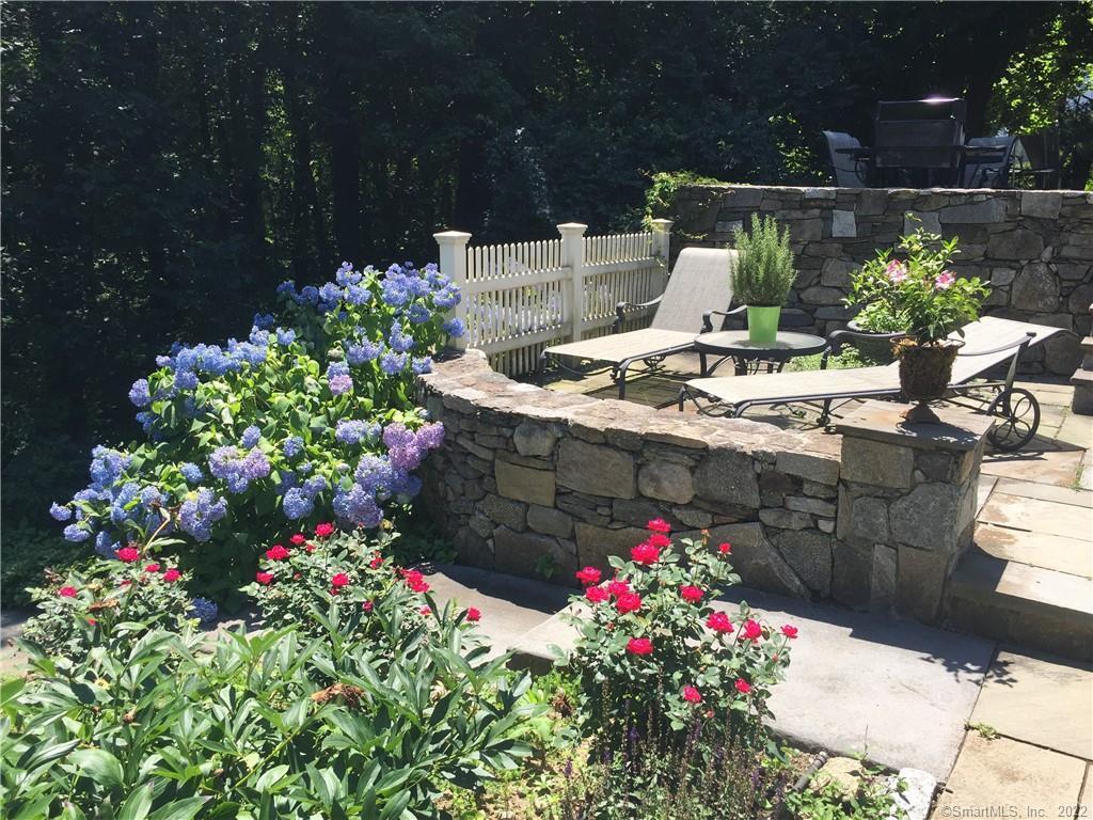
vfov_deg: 48.2
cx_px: 546
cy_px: 410
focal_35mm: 29
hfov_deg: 61.7
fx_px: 916
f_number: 2.2
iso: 32
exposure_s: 1/879
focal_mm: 4.15
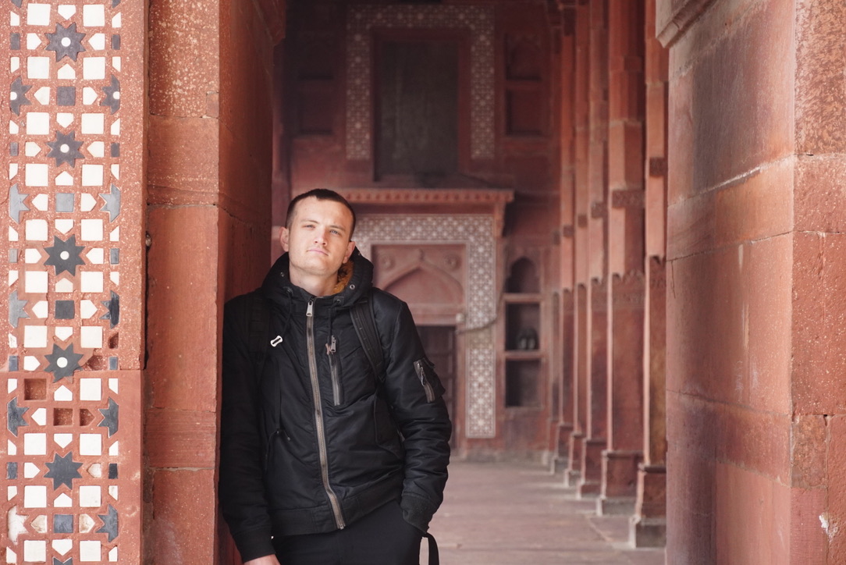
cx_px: 423
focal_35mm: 129
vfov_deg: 10.6
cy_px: 282
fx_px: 3033
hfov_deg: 15.9
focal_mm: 86
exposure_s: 1/320
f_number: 5.6
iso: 1600
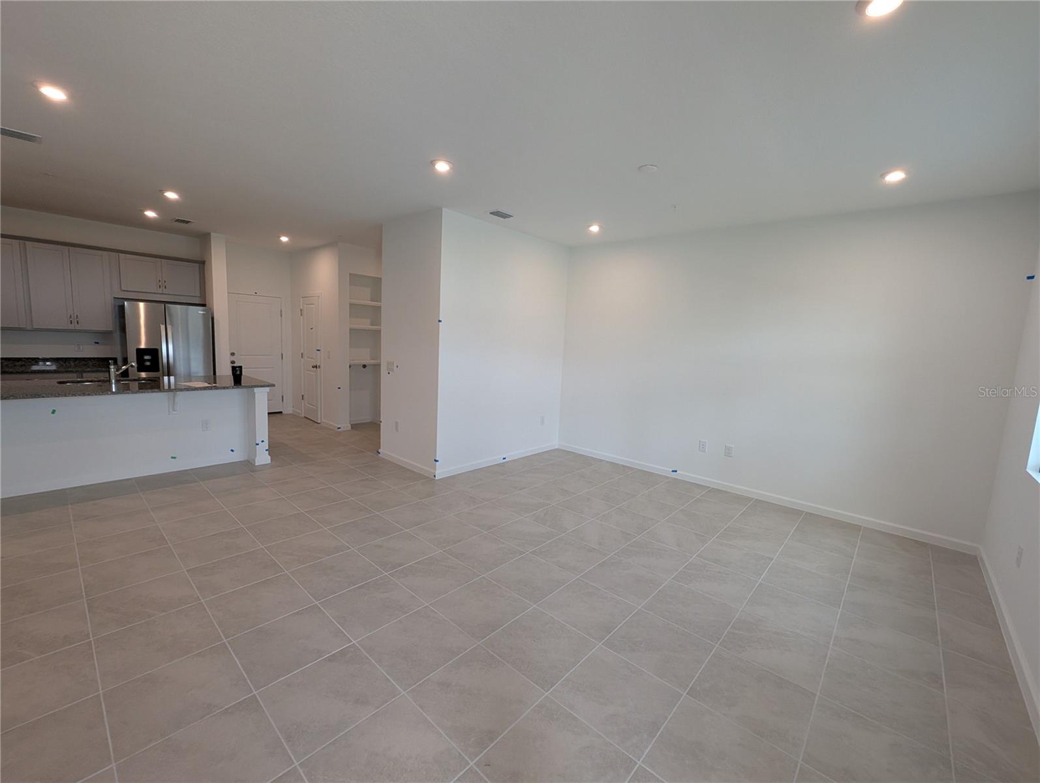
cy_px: 392
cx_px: 520
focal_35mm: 13
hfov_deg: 106.1
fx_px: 391
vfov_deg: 90.1
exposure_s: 1/60
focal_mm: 1.95
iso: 65
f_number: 2.2
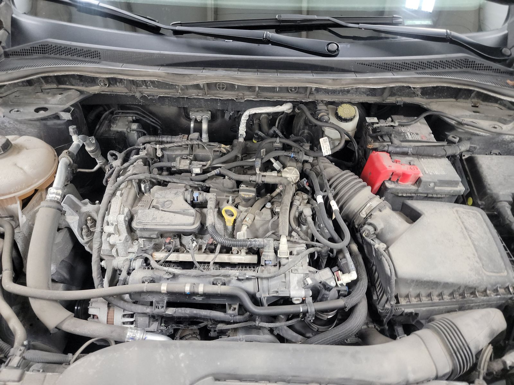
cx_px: 257
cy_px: 192
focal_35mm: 24
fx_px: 356
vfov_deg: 56.8
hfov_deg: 71.6
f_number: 1.8
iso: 942
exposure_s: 1/30
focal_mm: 6.7
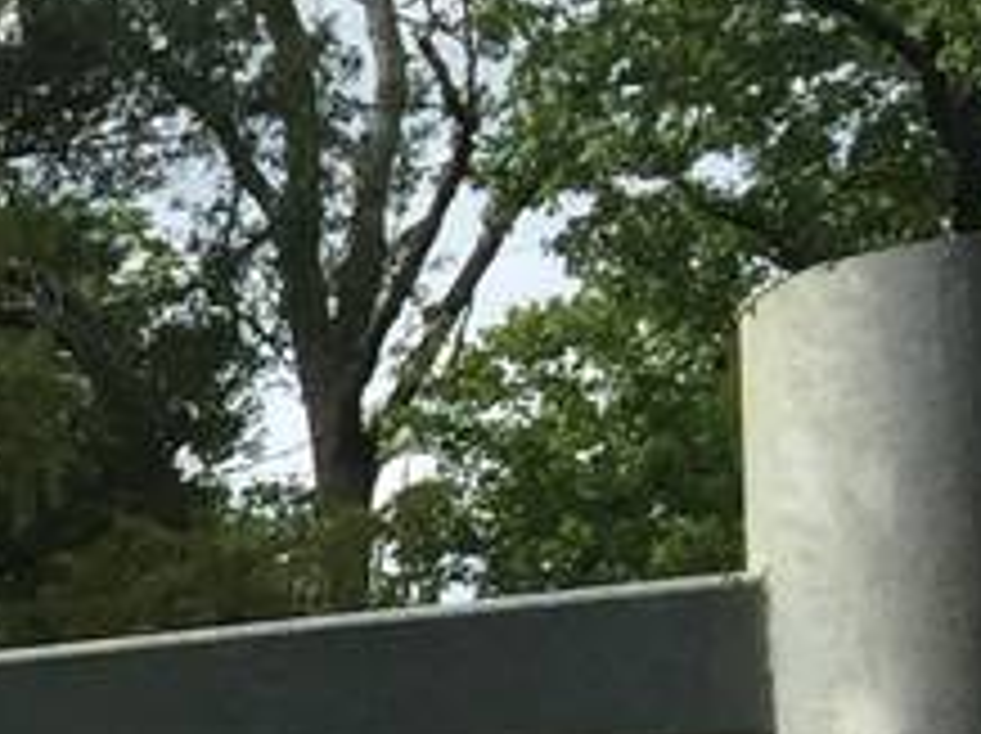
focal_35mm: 213
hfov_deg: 7.8
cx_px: -2124
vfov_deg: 6.6
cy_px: 1734
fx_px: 6030
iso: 32
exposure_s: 1/964
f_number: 2.2
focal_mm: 4.15
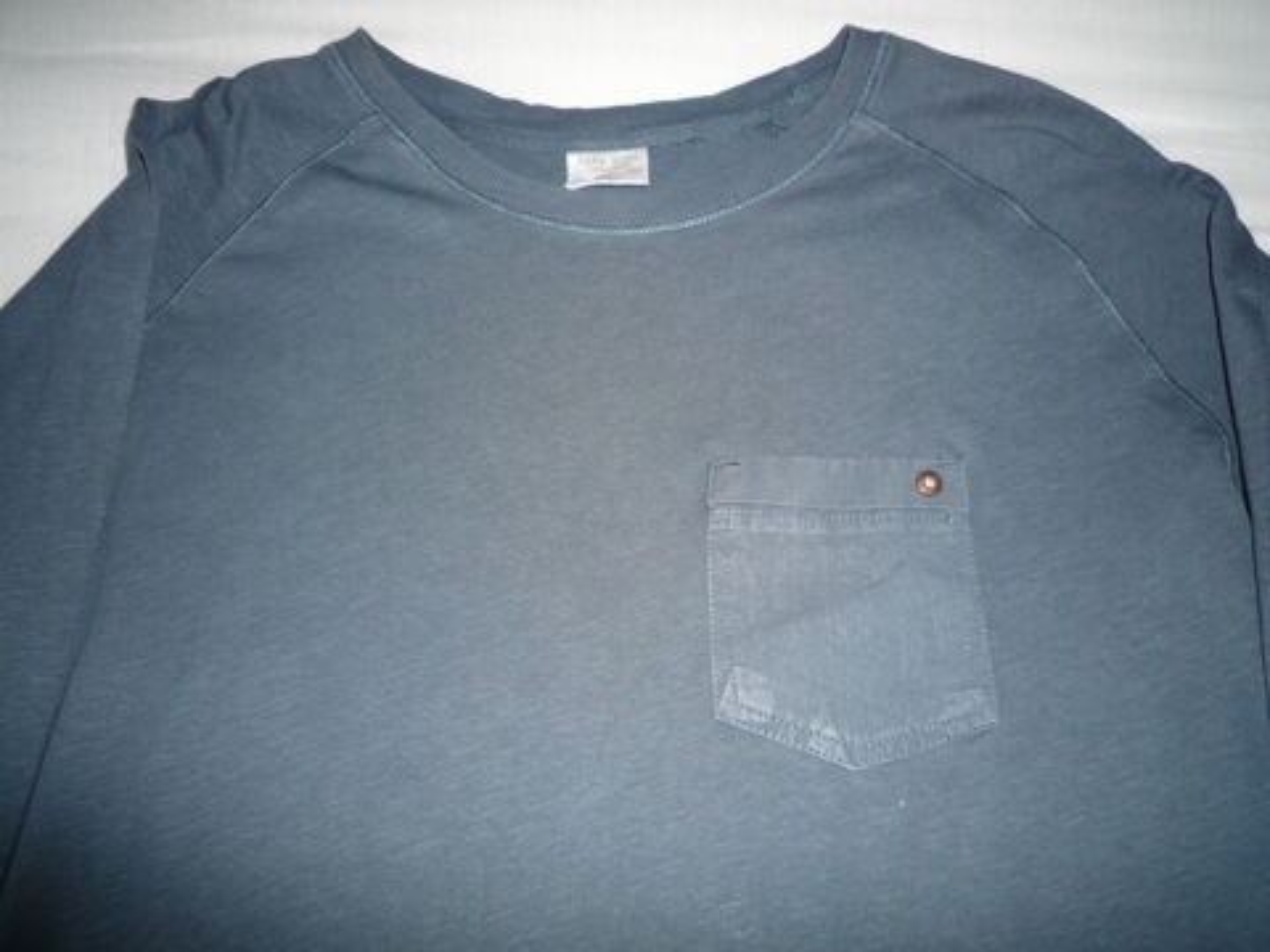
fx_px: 917
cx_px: 635
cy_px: 476
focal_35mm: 25
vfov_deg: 54.9
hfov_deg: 69.4
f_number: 2.8
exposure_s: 1/30
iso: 100
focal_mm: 4.4
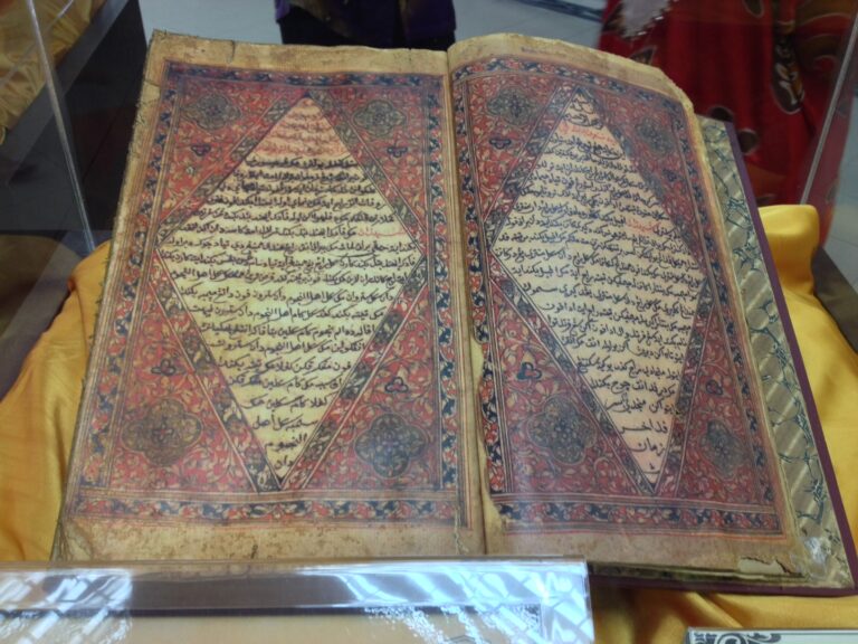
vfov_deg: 40.7
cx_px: 429
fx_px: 868
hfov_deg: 52.6
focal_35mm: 35
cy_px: 322
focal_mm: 4.28
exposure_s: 1/20
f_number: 2.4
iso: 80
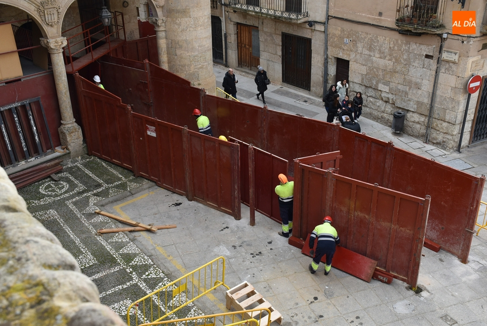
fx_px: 487
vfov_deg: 37.0
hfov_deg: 53.1
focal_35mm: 36
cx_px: 244
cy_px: 163
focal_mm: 24
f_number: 8
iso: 320
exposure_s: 1/250
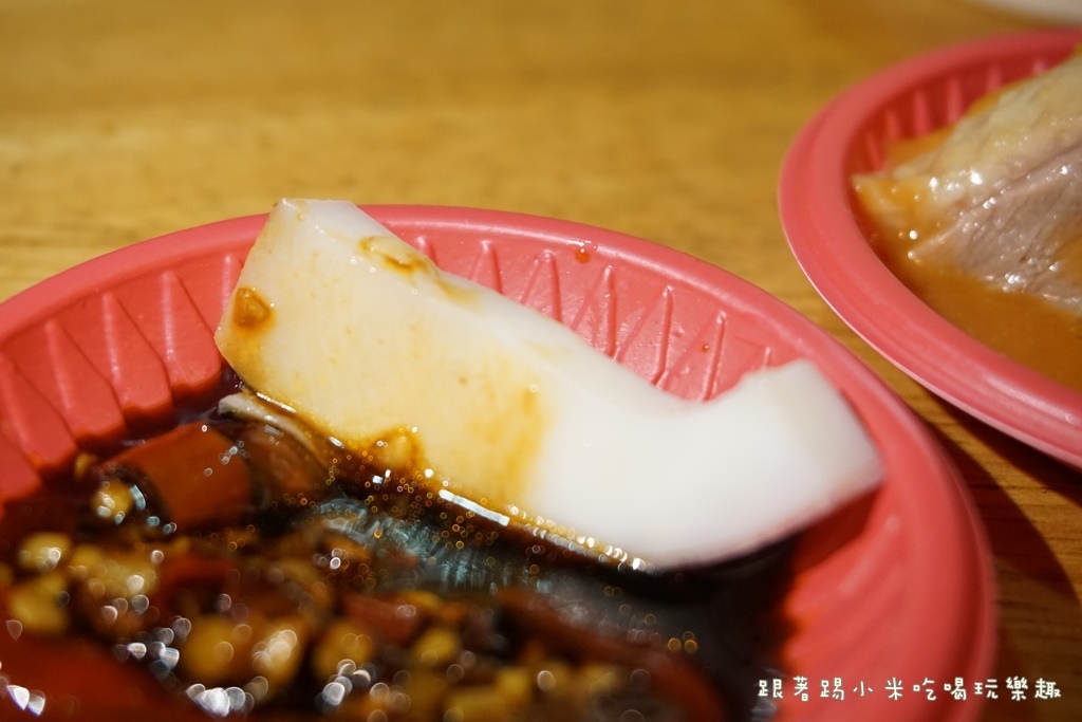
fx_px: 1623
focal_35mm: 54
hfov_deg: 36.9
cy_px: 361
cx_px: 541
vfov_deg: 25.1
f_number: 5.6
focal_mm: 36
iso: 1250
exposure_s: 1/160
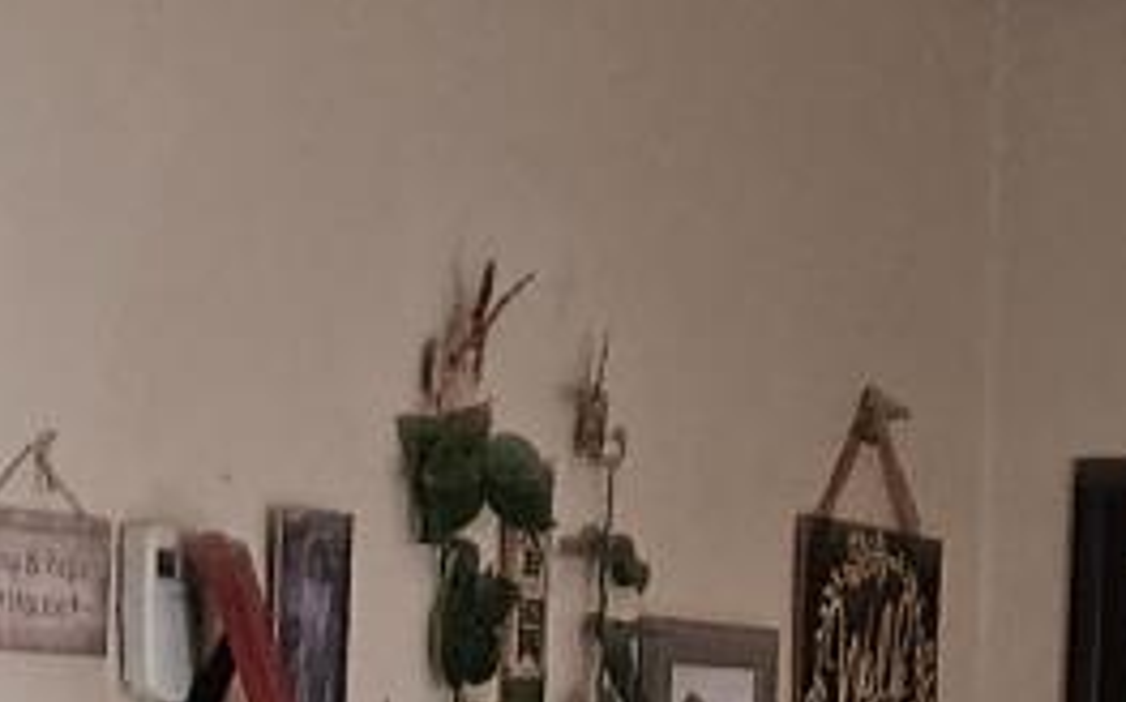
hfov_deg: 15.0
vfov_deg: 8.9
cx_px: 839
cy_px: 1410
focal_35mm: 139
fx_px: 4263
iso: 250
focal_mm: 5.4
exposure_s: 1/9.52
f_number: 1.8
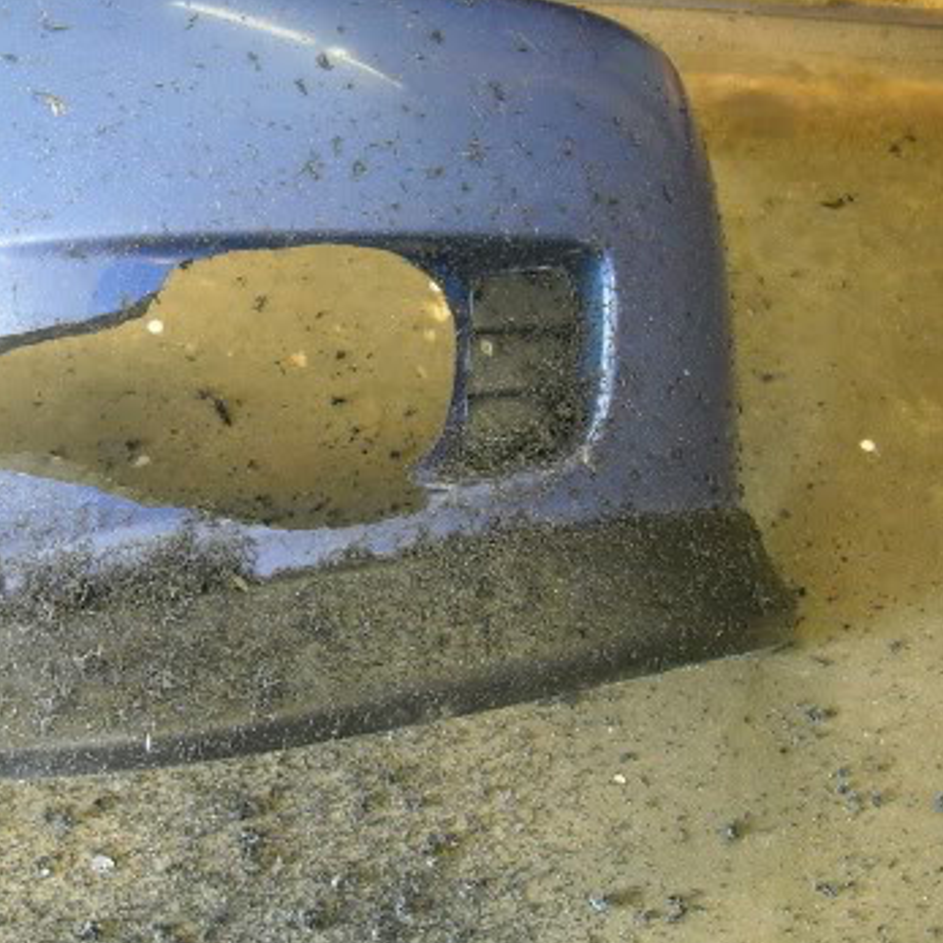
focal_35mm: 57
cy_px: 443
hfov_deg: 29.5
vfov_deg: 30.0
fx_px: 1757
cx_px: 228
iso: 518
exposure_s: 1/8
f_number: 2.8
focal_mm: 5.7
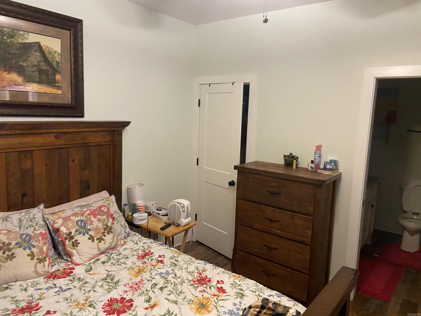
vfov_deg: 53.1
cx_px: 210
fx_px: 316
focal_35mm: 26
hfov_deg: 67.3
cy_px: 158
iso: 500
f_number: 1.8
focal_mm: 4.25
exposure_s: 1/40
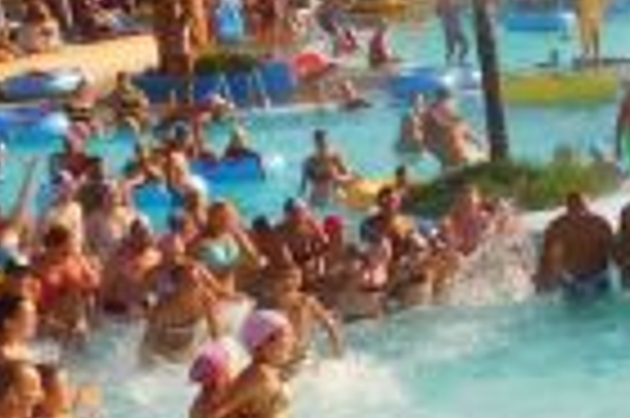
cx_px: 1264
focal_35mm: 137
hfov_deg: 13.0
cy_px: 288
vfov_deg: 10.0
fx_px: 2395
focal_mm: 4
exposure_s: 1/1250
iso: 125
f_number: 3
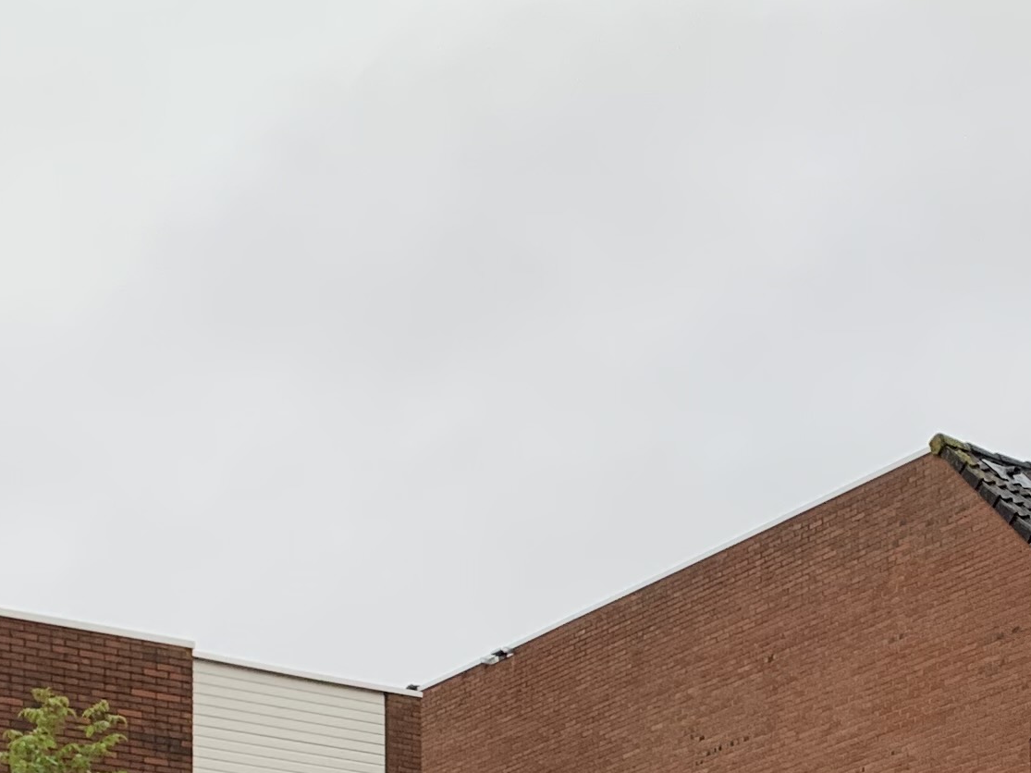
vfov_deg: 14.7
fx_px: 2799
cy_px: 1129
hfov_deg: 20.7
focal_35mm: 94
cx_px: 792
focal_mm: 4.25
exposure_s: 1/121
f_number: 1.8
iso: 40
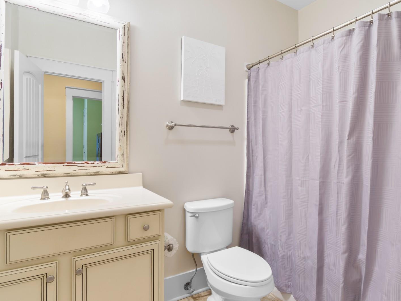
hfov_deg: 78.9
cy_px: 148
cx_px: 211
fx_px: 243
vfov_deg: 63.4
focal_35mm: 21
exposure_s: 2.5
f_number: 4.8
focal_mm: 13
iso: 100
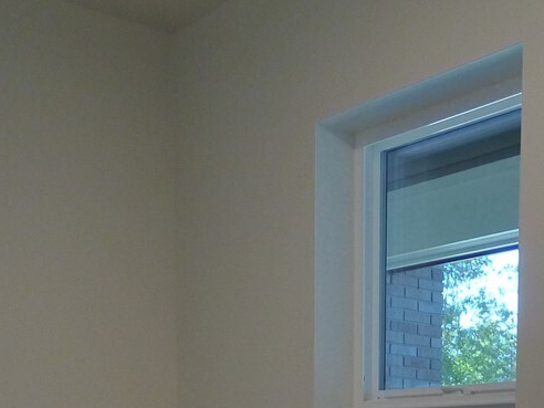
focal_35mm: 65
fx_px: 1021
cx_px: 517
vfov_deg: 19.9
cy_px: 594
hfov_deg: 28.4
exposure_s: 1/100
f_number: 2.8
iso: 320
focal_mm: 3.58
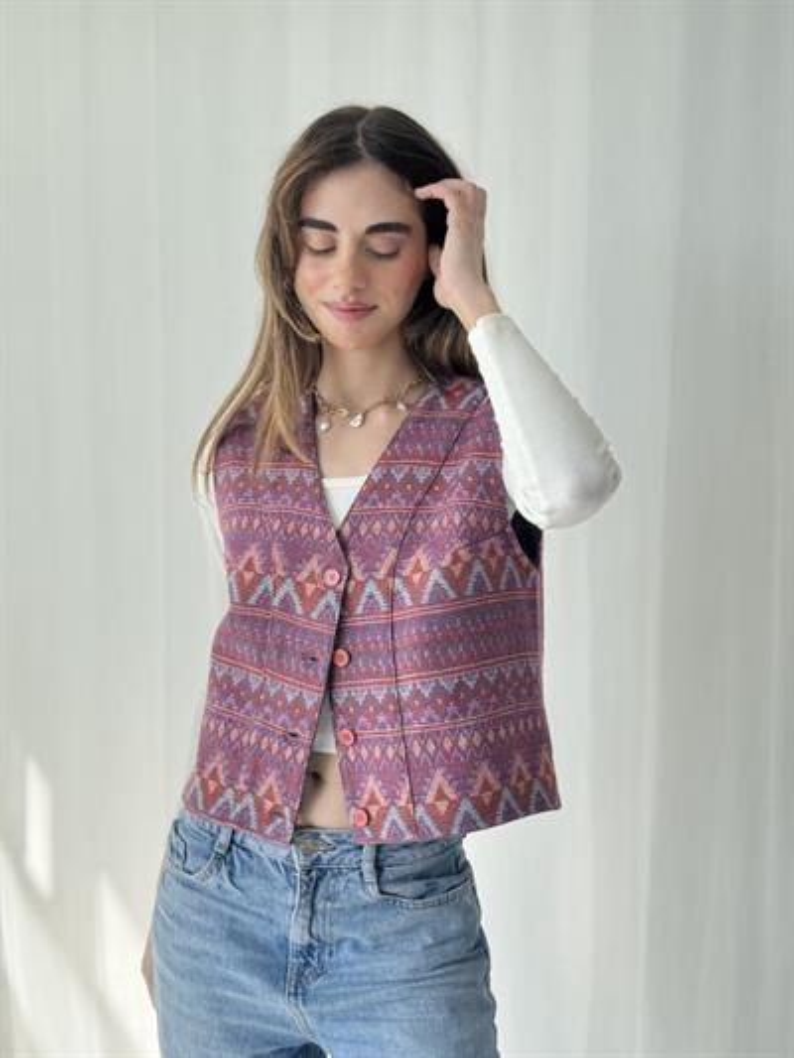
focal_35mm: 48
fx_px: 1467
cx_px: 397
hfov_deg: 30.3
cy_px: 529
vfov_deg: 39.6
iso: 64
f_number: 1.78
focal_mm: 6.76
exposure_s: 1/221
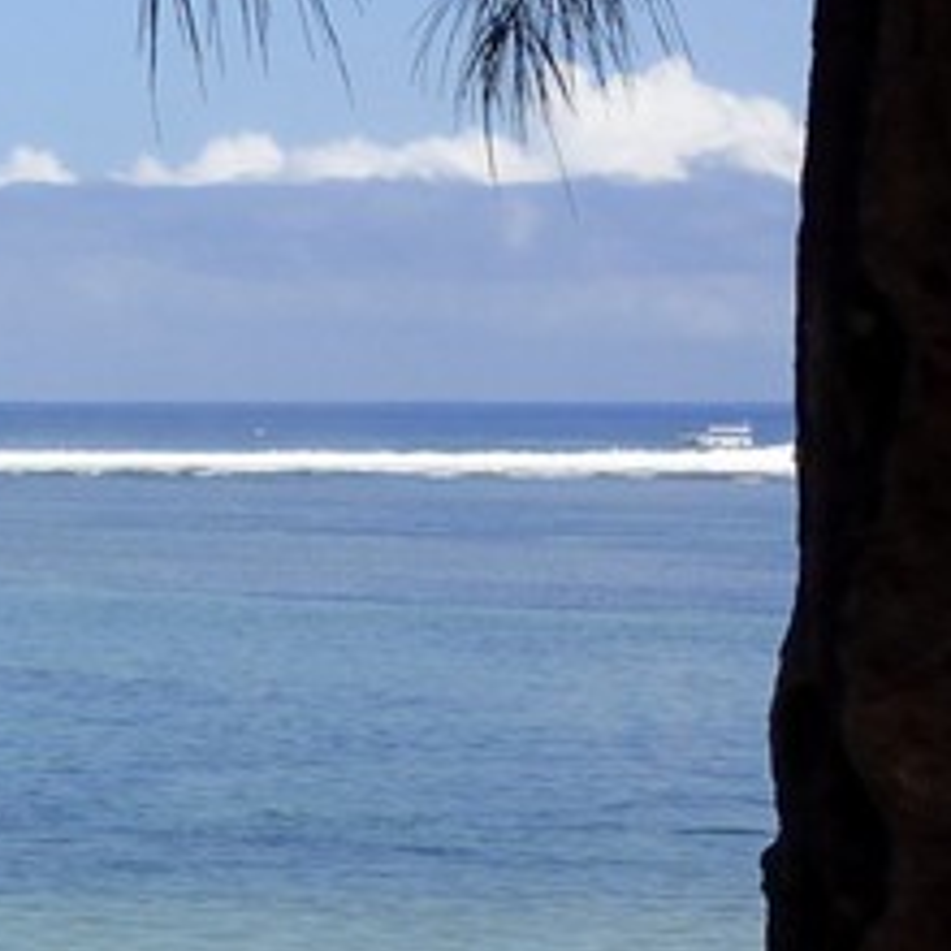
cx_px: -2006
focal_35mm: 173
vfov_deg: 10.0
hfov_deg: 8.3
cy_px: -115
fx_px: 5377
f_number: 7.1
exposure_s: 1/800
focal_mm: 18.5
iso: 200
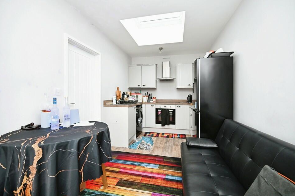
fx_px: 123
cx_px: 150
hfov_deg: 100.4
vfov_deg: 77.3
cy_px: 95
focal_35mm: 15
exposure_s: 1/60
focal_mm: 14
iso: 450
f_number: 4
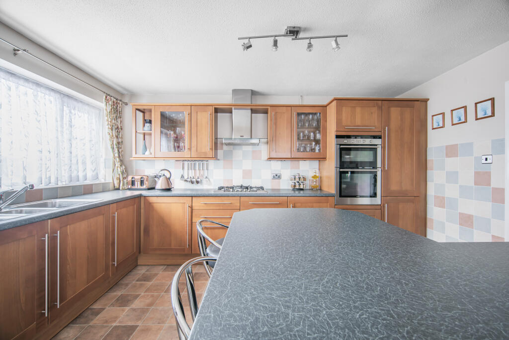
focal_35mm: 18
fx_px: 255
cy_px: 170
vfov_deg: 67.4
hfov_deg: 90.0
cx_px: 254
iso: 64
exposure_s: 1/3
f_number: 8
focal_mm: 18
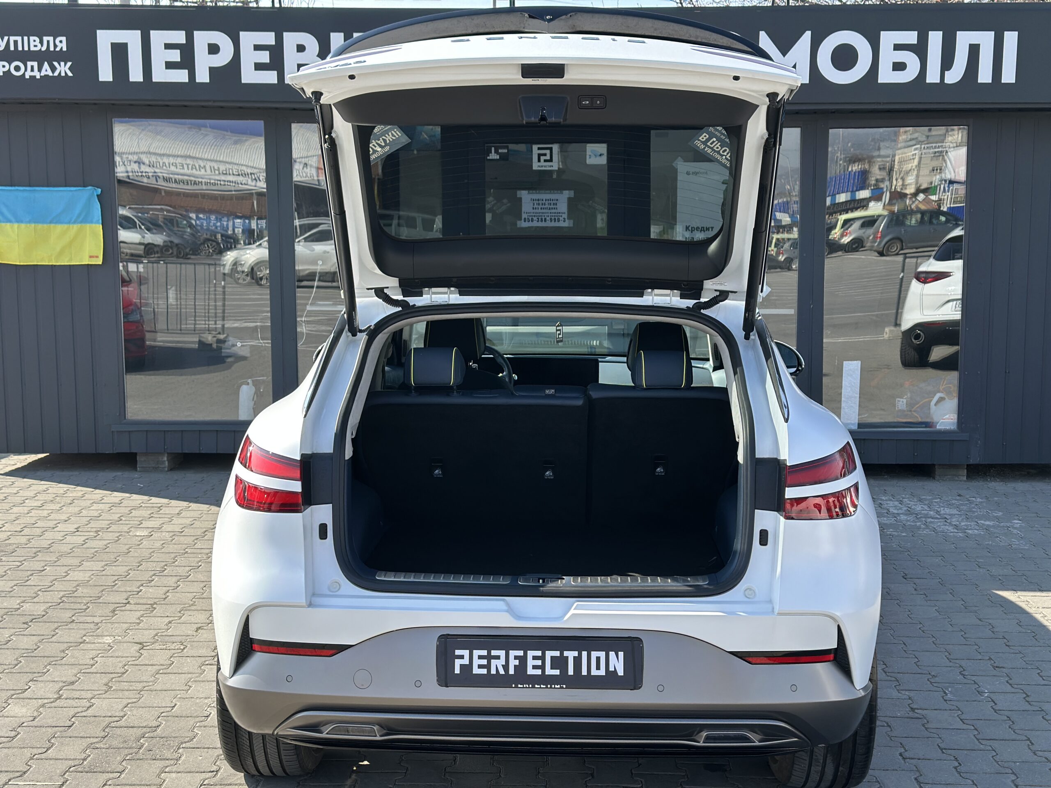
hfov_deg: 39.7
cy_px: 394
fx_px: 1457
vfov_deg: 30.3
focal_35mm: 48
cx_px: 526
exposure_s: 1/1517
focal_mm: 6.86
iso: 80
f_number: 1.78
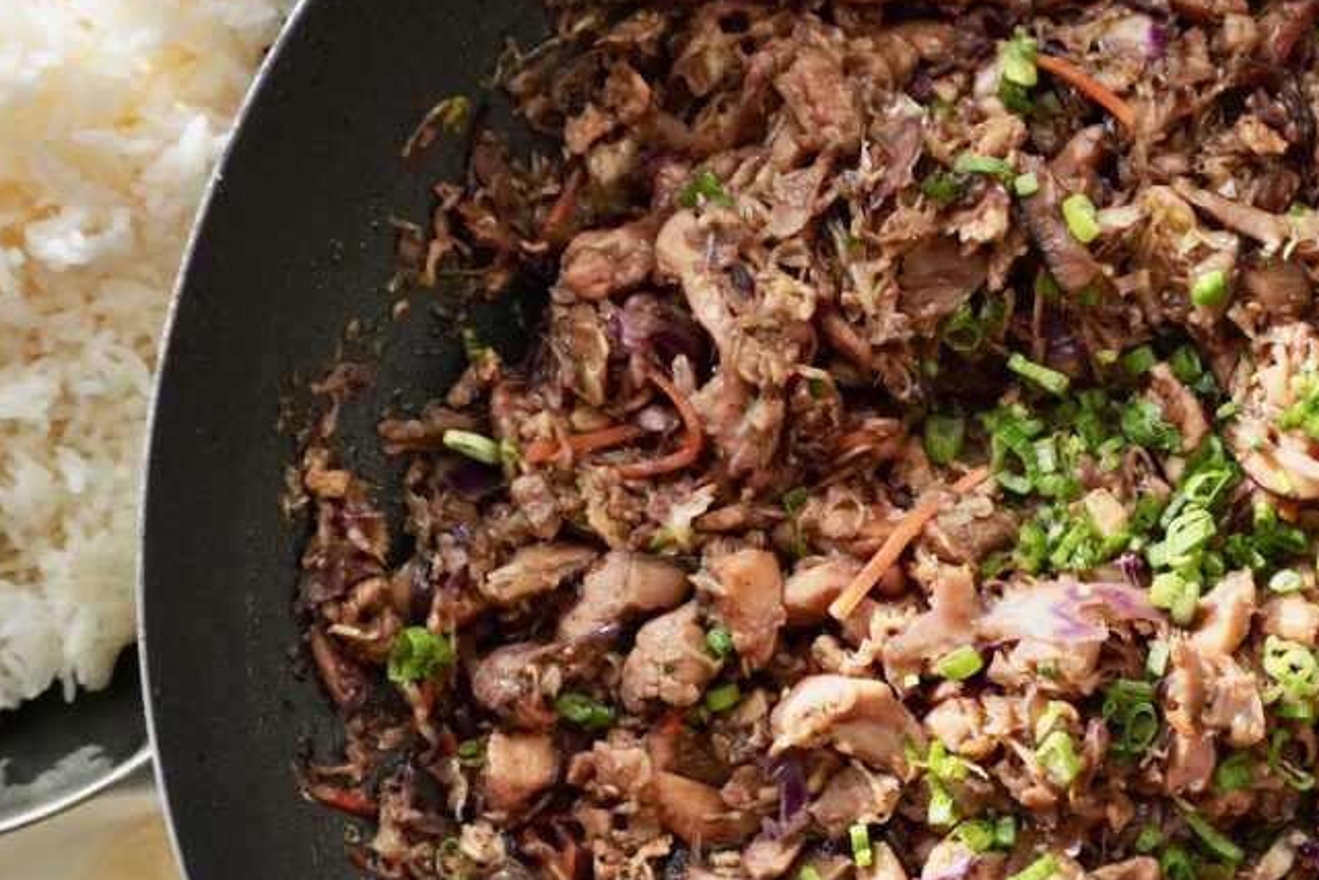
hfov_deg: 40.1
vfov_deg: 27.6
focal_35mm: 48
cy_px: 679
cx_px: 971
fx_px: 1759
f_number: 5.6
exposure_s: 1/2000
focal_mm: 20
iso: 2500
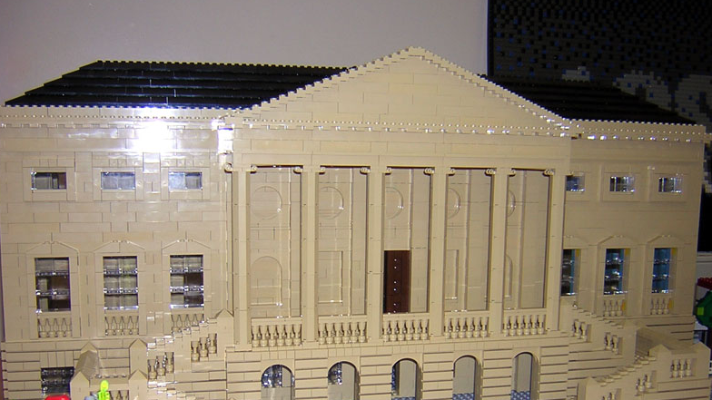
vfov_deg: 29.5
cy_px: 268
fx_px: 755
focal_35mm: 40
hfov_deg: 50.5
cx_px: 357
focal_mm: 4.7
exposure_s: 1/60.1
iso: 100
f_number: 2.6
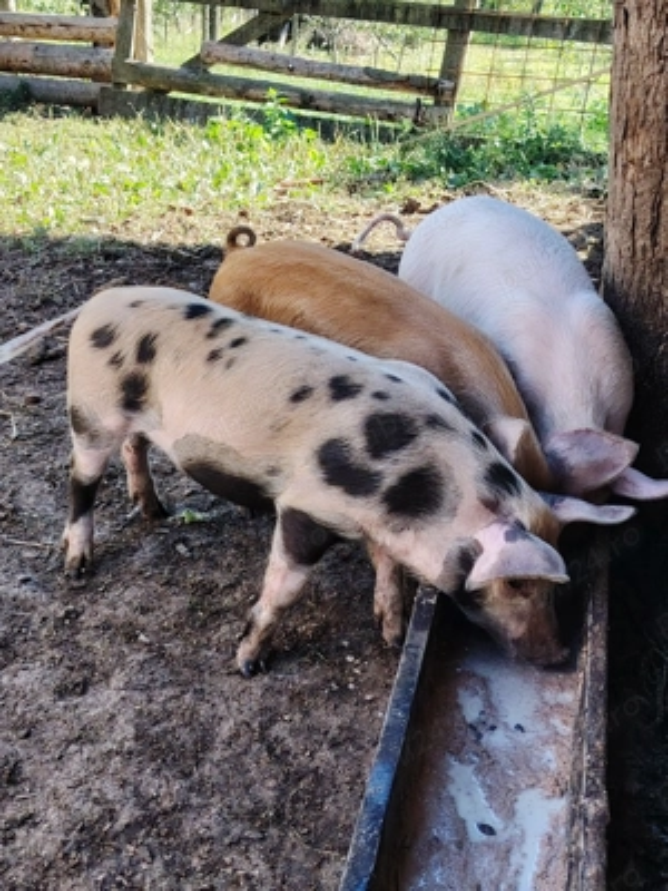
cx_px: 334
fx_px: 1261
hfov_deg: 29.7
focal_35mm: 49
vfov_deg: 38.9
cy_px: 446
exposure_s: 1/155
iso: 100
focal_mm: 5.25
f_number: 1.75
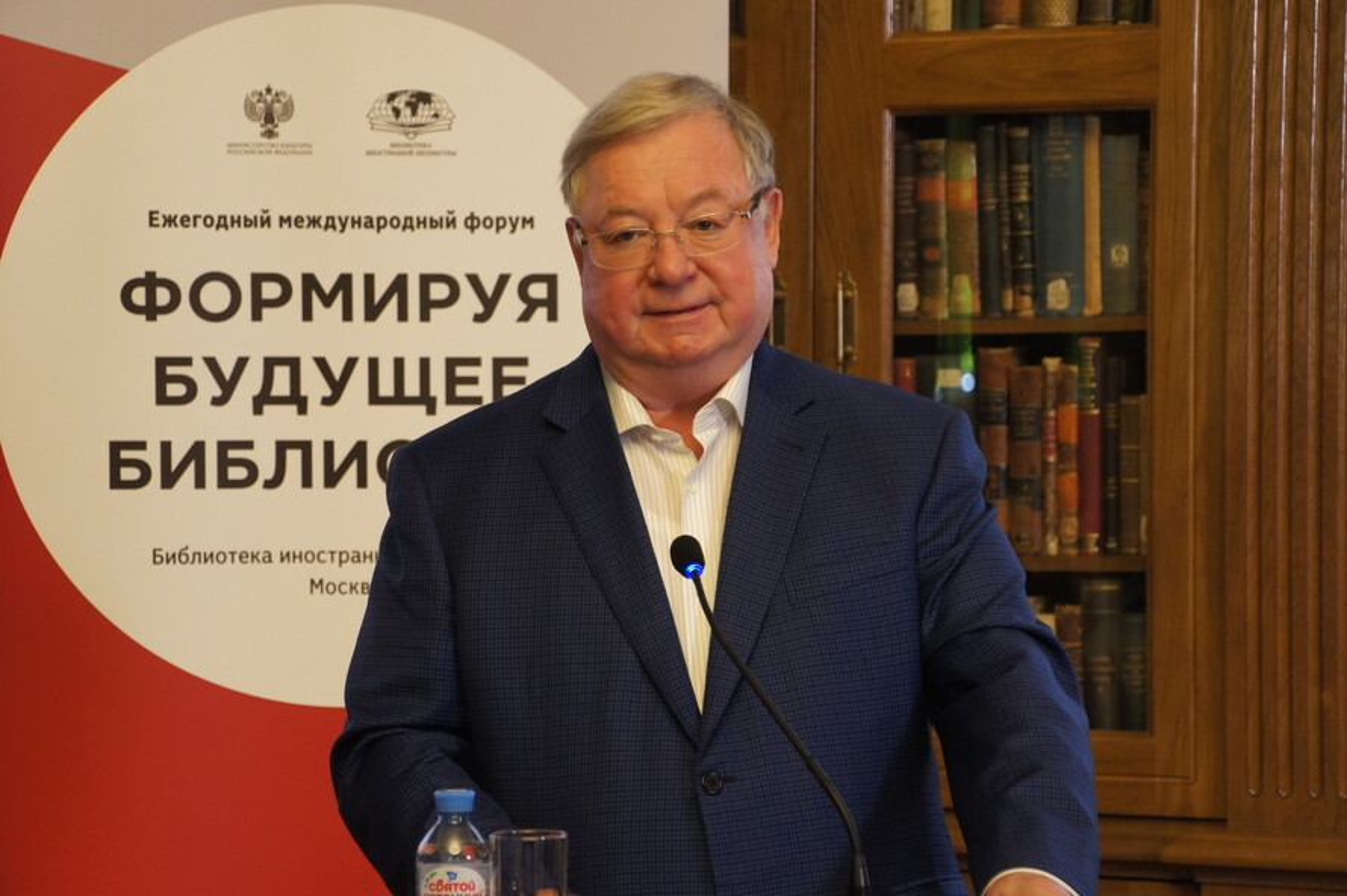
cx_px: 674
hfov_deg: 13.3
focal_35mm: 154
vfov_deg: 8.9
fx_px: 5776
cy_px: 448
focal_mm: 103
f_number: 5.6
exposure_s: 1/40
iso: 1600
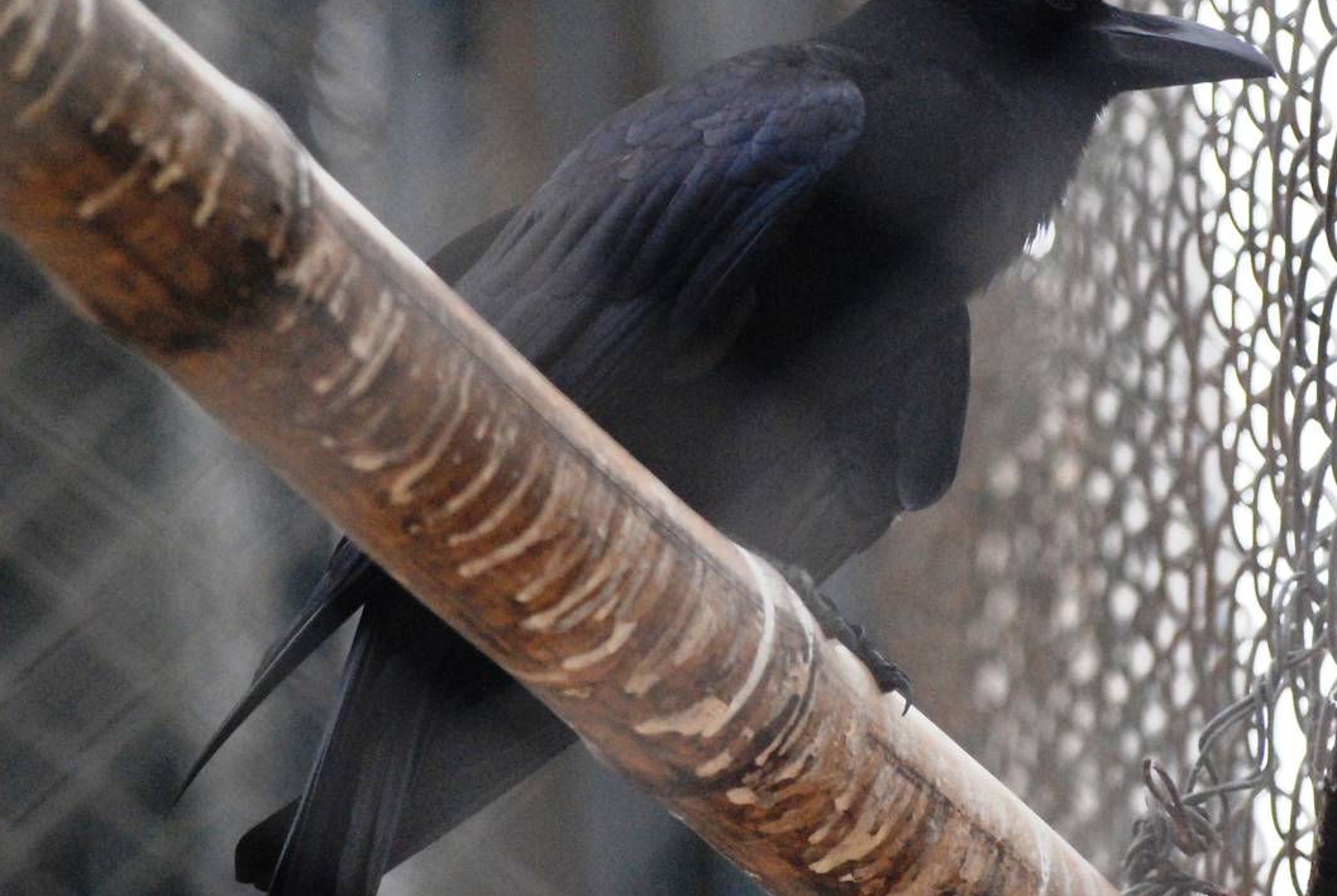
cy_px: 365
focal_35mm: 443
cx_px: 686
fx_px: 16466
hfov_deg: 4.6
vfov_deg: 3.1
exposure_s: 1/160
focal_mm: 195
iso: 1600
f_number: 5.6
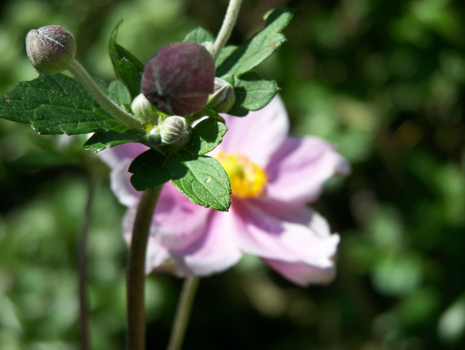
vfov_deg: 8.8
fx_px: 2272
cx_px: 232
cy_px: 175
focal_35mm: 169
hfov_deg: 11.7
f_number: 3.2
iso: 80
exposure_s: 1/640
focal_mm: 28
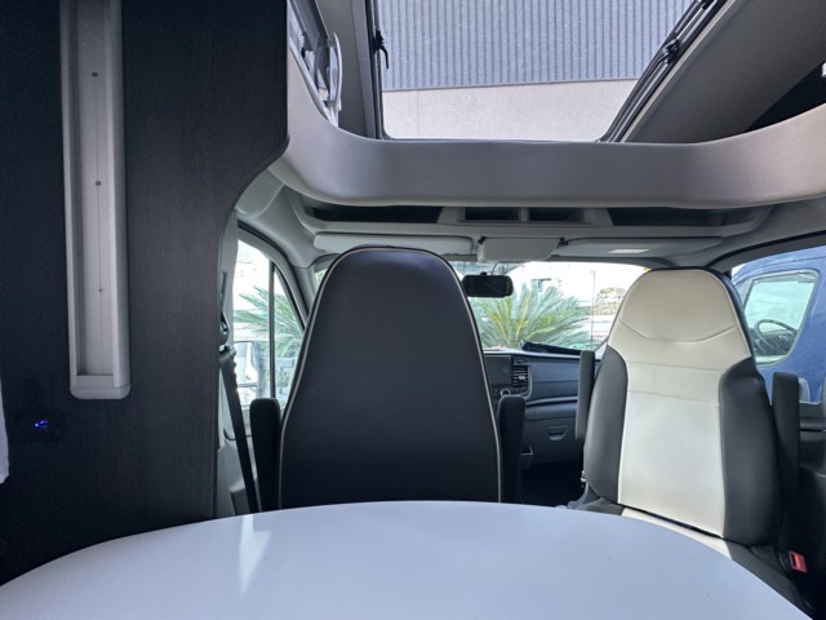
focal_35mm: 14
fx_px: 334
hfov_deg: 102.1
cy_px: 310
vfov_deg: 85.7
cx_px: 413
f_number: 2.2
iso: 320
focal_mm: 2.22
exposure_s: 1/60
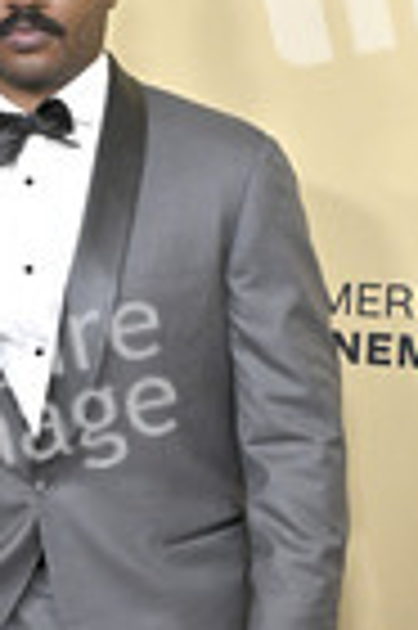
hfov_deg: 13.2
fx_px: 1798
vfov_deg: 19.3
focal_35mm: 103
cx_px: 76
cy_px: 634
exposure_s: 1/320
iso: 2000
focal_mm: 36
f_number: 5.6
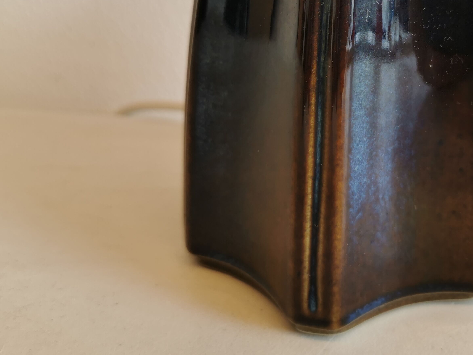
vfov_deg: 33.9
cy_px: 103
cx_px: 342
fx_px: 574
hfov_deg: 43.6
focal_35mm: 42
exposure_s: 1/136
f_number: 1.6
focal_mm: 5.56
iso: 50
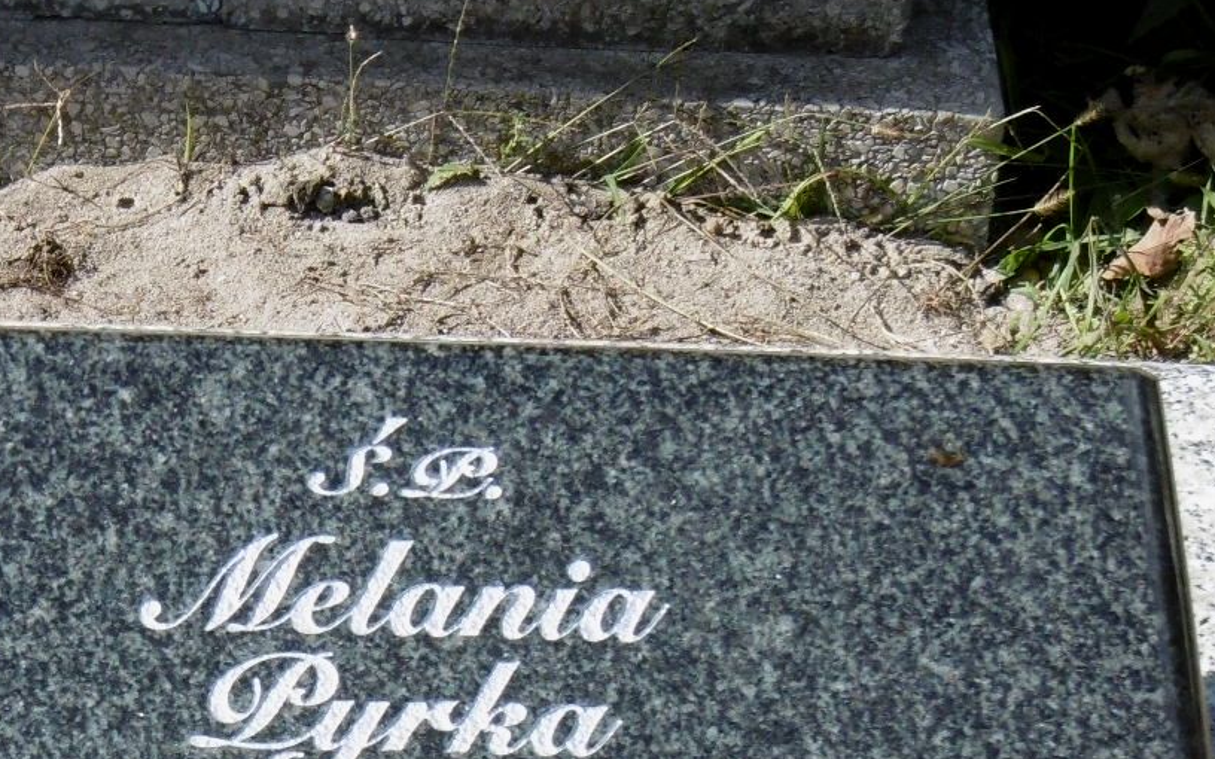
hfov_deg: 13.3
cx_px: 271
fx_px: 5199
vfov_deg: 8.2
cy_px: 1064
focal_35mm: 157
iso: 100
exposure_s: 1/500
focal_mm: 10.5
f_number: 4.2
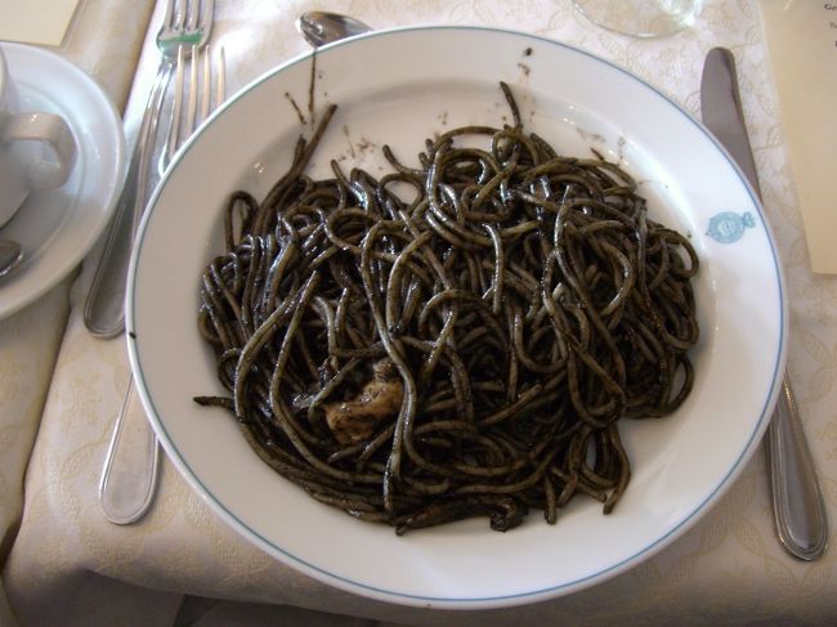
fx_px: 918
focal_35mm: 38
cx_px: 418
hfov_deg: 49.0
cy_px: 314
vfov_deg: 37.7
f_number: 2.8
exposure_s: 1/10
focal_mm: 7.9
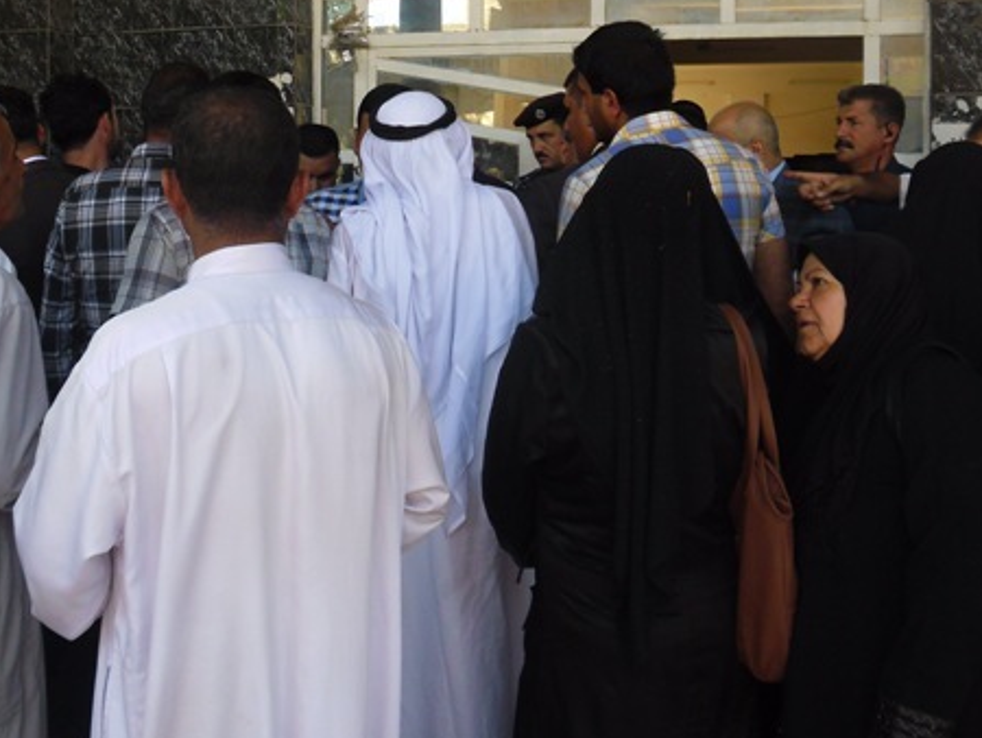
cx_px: 398
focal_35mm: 40
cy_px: 216
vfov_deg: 35.4
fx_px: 1135
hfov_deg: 46.5
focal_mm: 4.9
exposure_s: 1/103
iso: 80
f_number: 3.5
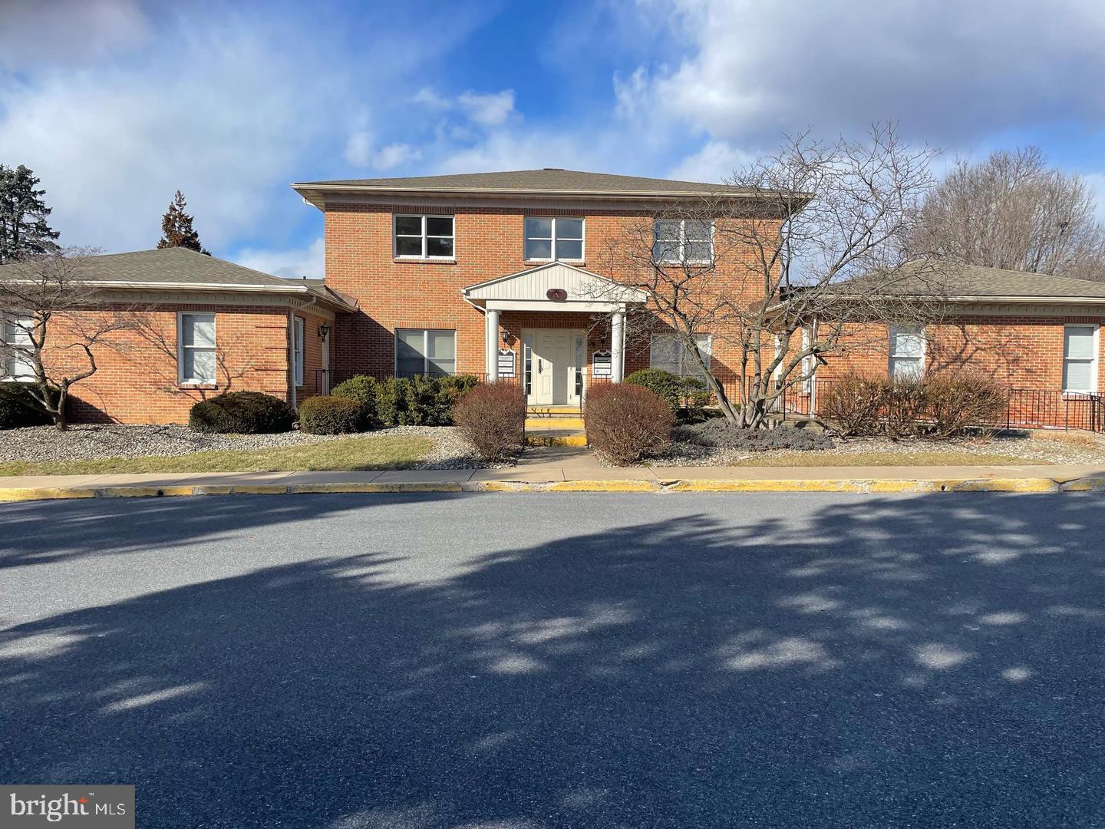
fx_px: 830
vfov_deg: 53.1
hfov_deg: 67.3
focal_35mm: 26
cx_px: 552
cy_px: 414
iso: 32
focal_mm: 4.2
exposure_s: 1/3125
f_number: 1.6
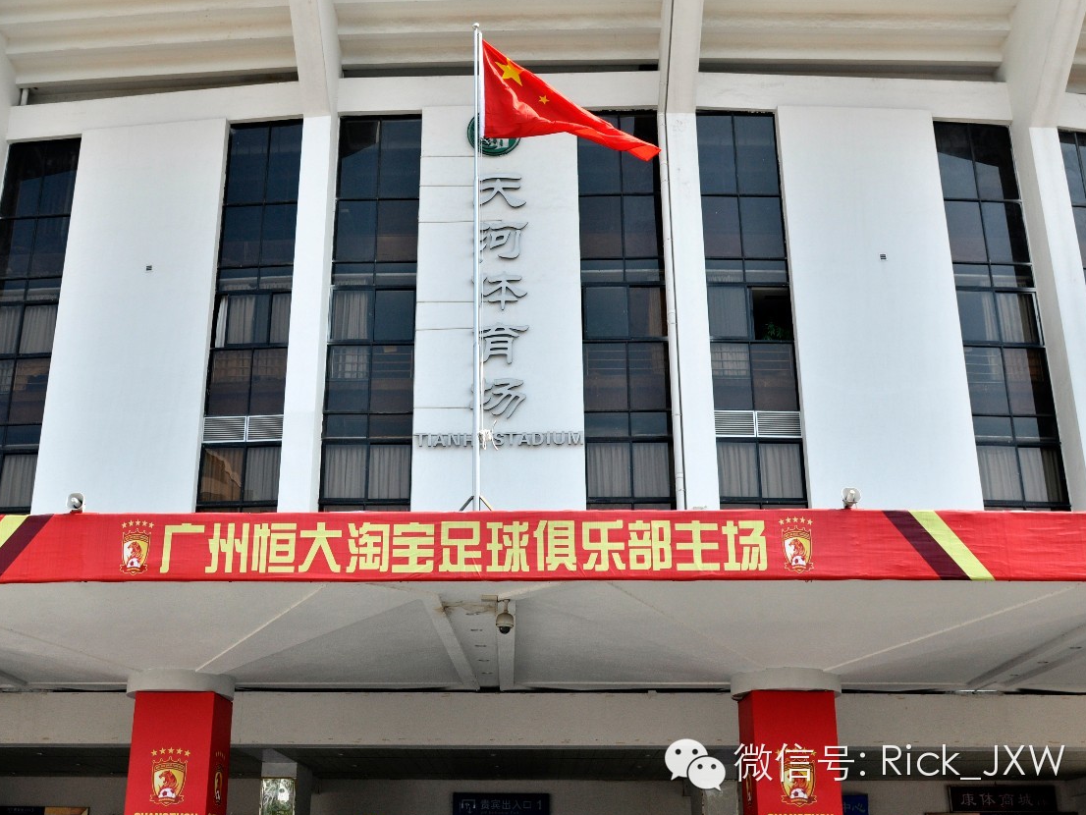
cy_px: 411
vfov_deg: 36.0
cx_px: 479
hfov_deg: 46.7
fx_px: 1255
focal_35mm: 40
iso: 200
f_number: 7.1
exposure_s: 1/500
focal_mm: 24
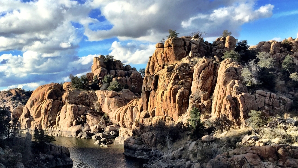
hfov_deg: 41.6
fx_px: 387
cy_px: 105
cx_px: 100
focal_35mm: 49
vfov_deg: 24.3
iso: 32
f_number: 2.2
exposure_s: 1/1522
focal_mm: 4.15
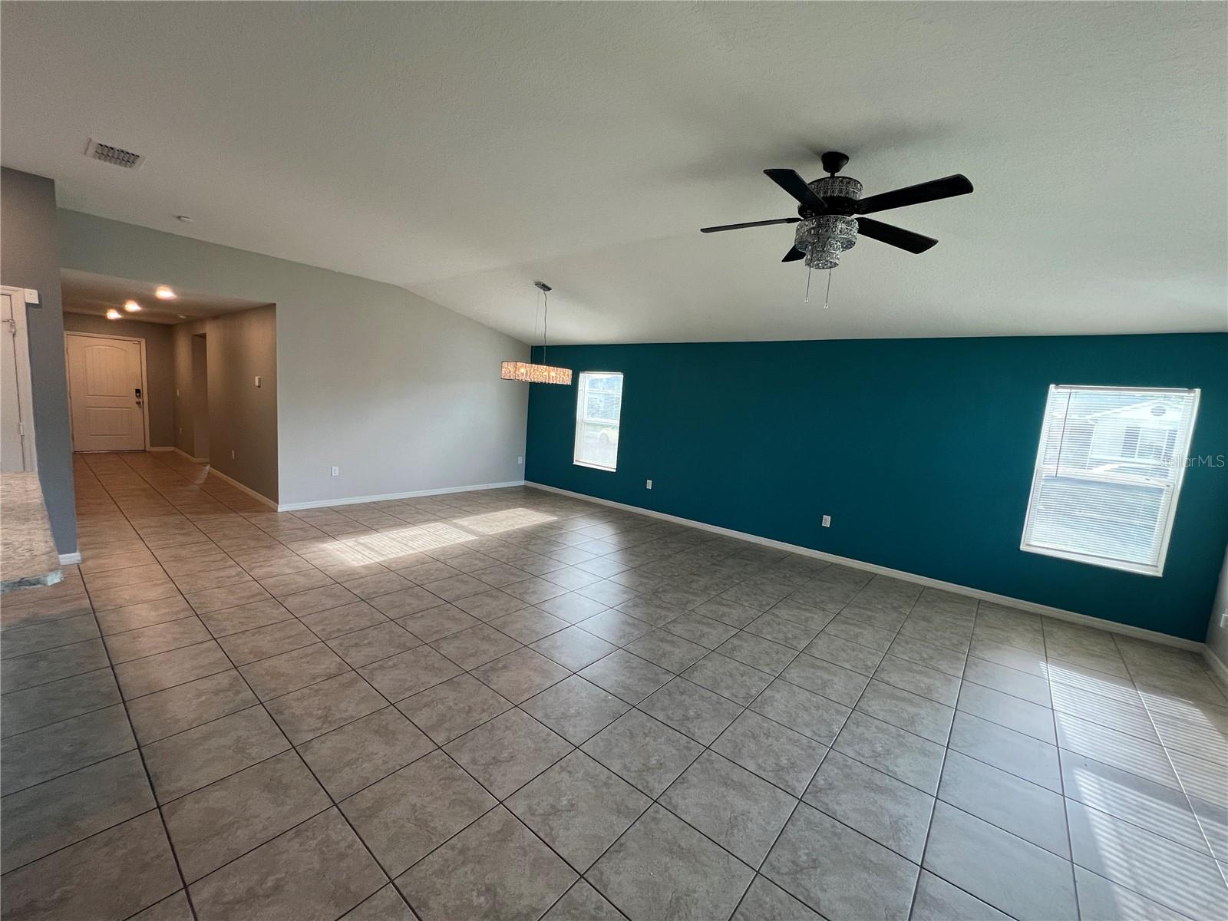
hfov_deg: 106.2
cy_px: 460
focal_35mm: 13
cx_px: 614
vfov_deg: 89.9
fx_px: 461
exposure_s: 1/120
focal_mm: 1.57
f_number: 1.8
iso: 200
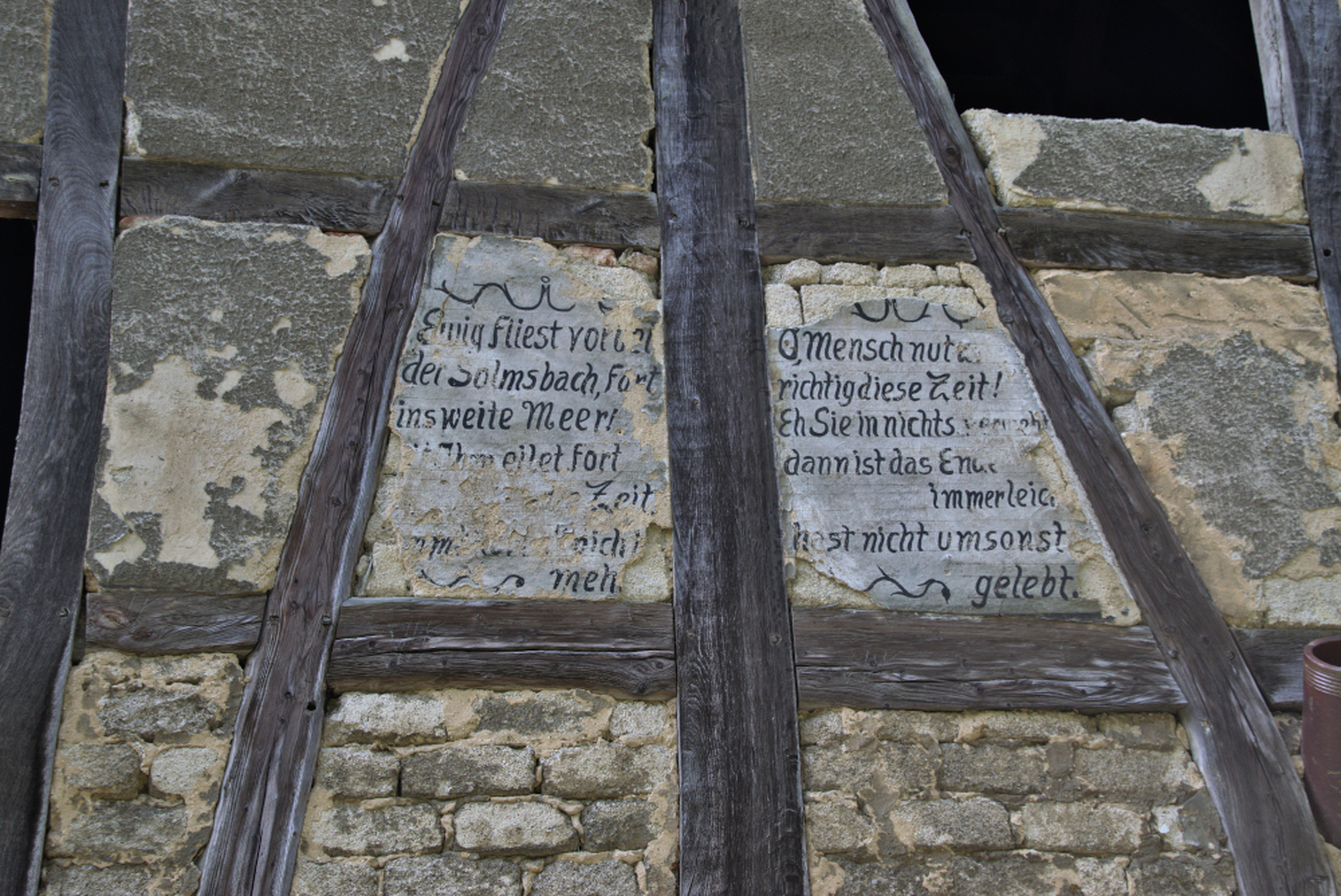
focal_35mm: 63
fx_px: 2348
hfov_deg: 31.9
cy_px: 448
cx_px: 670
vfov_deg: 21.6
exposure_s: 1/250
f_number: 8
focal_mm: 42
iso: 400
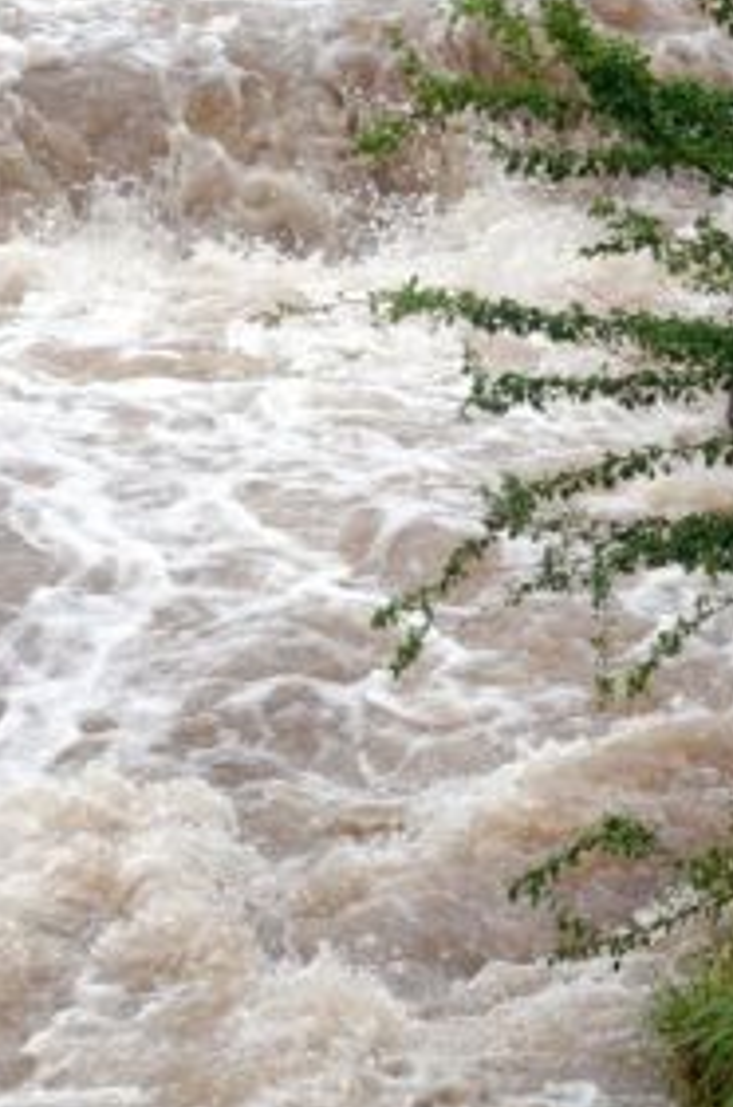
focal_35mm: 224
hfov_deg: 6.1
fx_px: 6875
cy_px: 55
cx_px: 301
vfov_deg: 9.2
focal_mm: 70
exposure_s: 1/500
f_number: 11
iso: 1000
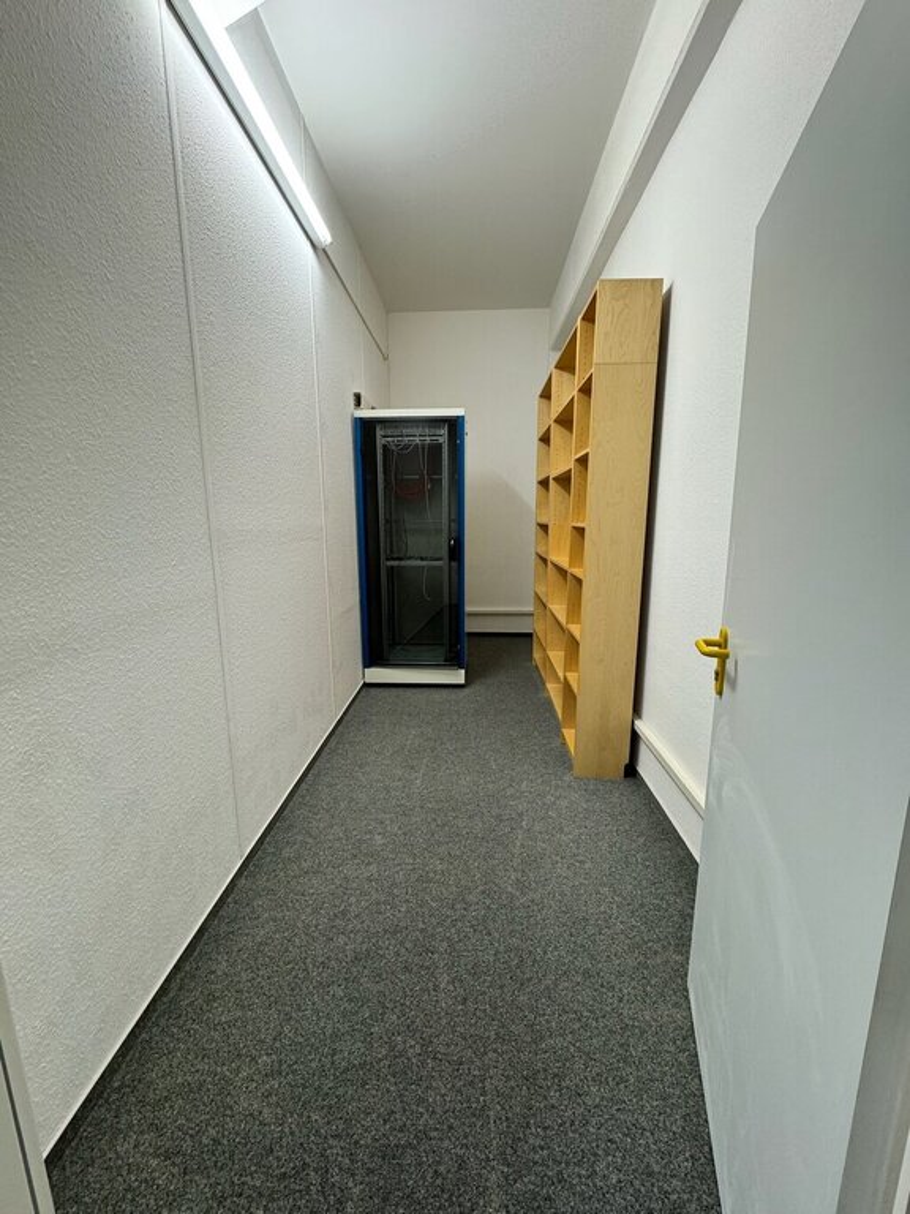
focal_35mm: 14
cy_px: 607
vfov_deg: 102.1
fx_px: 491
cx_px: 455
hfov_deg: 85.7
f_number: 2.2
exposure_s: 1/50
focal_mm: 2.22
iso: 200
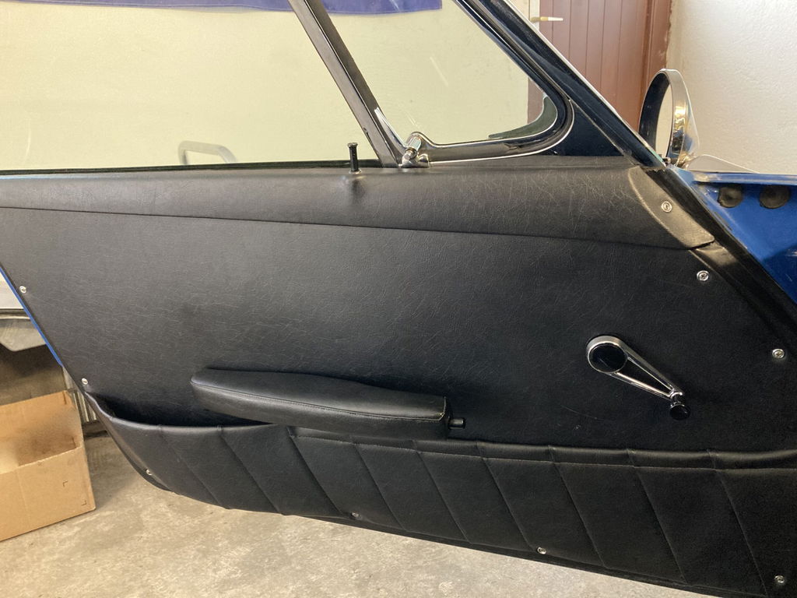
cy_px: 299
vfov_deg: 49.7
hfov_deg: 63.4
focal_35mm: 28
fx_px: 645
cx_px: 398
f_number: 1.8
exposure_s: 1/33
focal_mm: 3.99
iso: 400
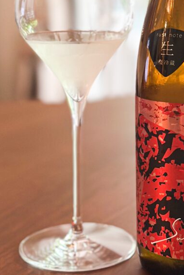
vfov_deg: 22.3
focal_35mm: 90
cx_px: 116
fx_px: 690
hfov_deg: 15.2
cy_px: 49
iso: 400
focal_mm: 6.86
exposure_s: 1/40
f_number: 1.8
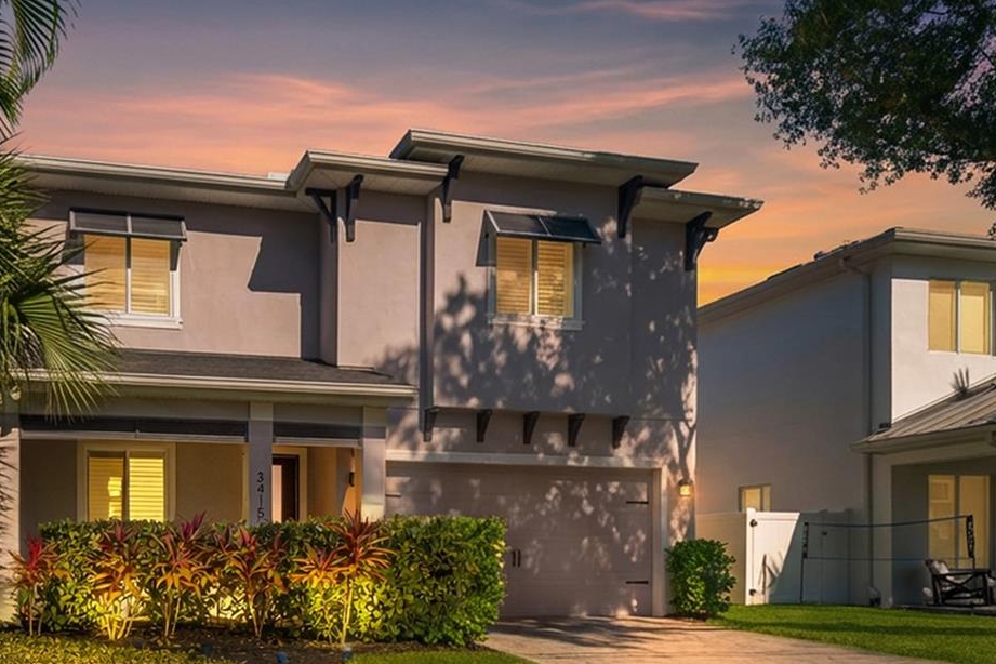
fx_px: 913
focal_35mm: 33
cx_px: 273
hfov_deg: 55.0
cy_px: 559
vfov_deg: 38.0
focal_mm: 19
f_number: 6.3
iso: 400
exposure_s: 1/1000
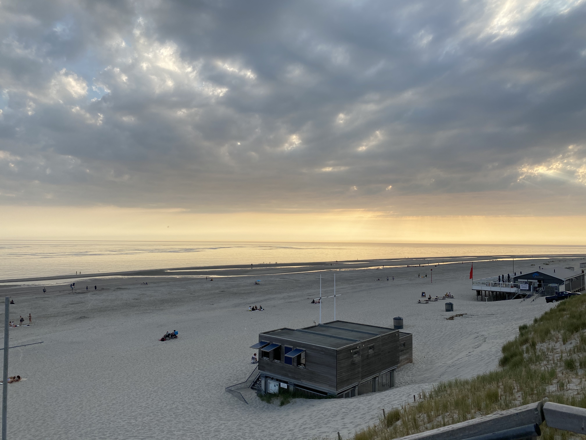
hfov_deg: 67.3
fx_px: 440
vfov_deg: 53.1
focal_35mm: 26
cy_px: 220
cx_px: 293
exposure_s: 1/1927
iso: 32
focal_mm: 4.25
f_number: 1.8
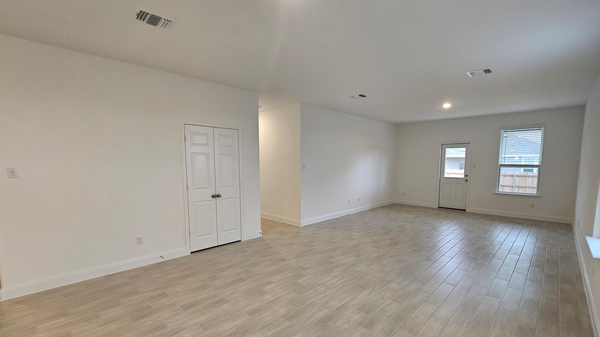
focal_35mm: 15
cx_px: 312
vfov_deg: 70.3
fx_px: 239
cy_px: 189
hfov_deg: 102.9
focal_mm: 2.2
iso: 160
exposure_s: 1/60
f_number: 2.2
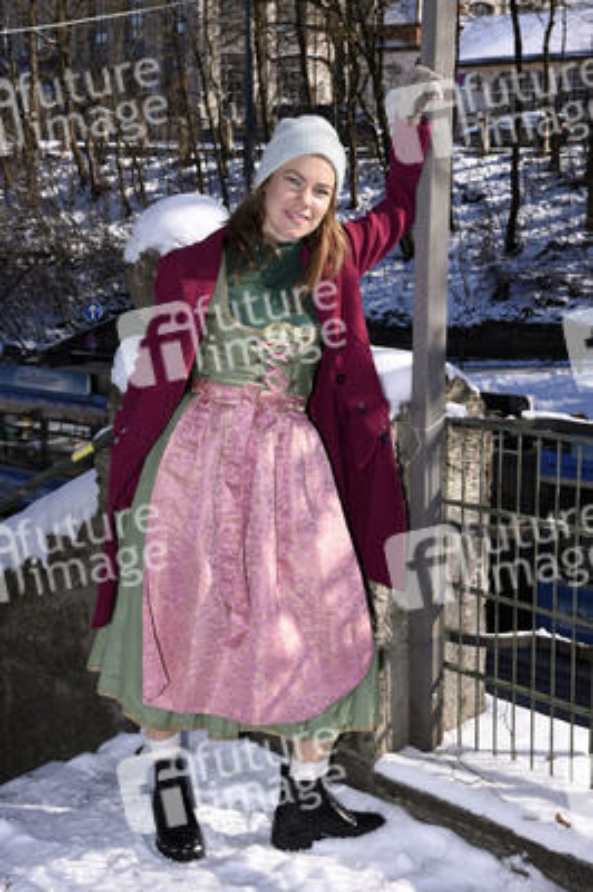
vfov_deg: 42.8
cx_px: 296
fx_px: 1138
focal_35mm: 46
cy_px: 446
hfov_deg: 29.2
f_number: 10
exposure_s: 1/160
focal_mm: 46
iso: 160
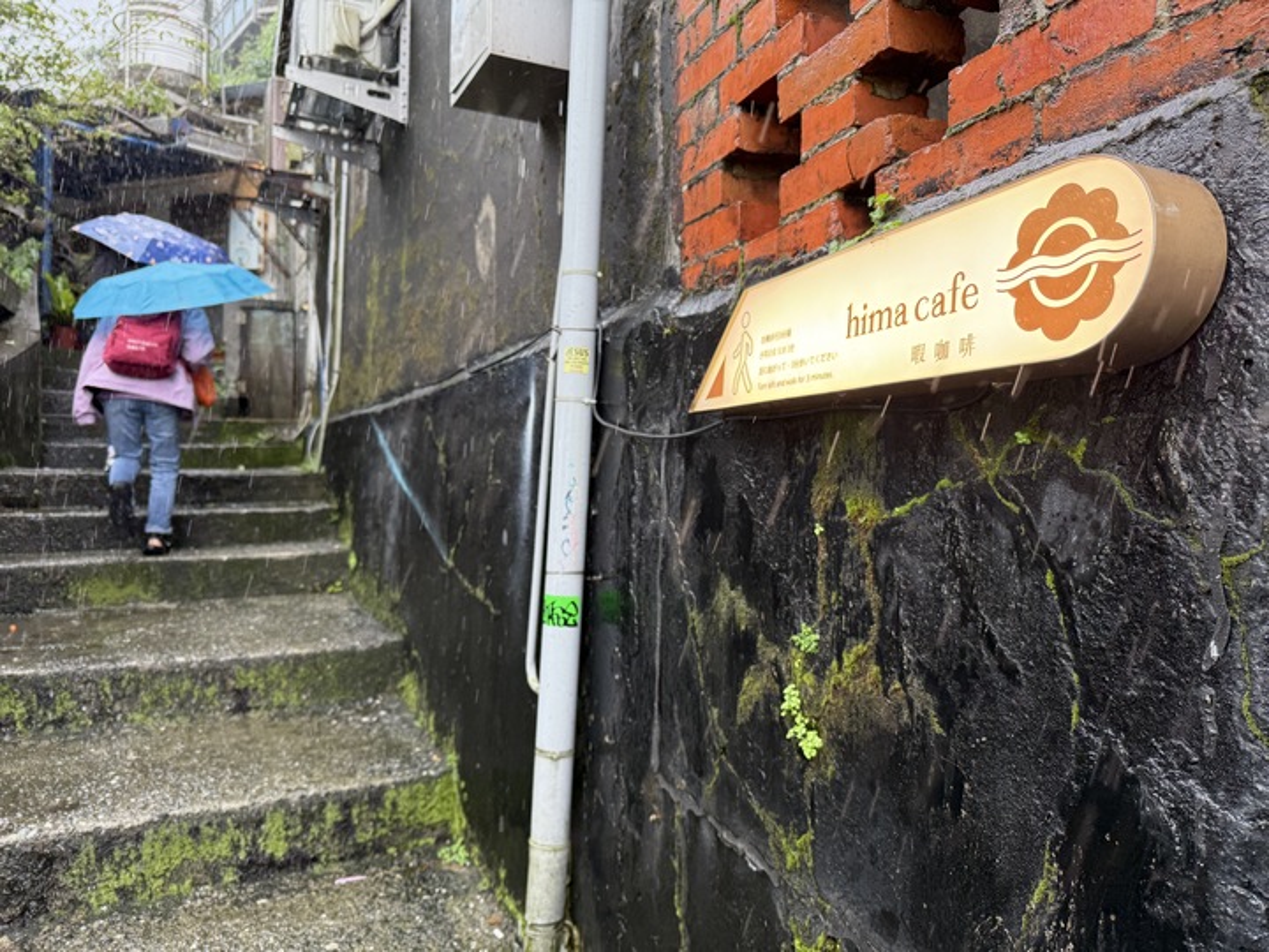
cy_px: 476
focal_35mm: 24
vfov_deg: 56.8
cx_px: 634
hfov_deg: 71.6
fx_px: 880
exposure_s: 1/120
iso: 80
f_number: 1.78
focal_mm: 6.76
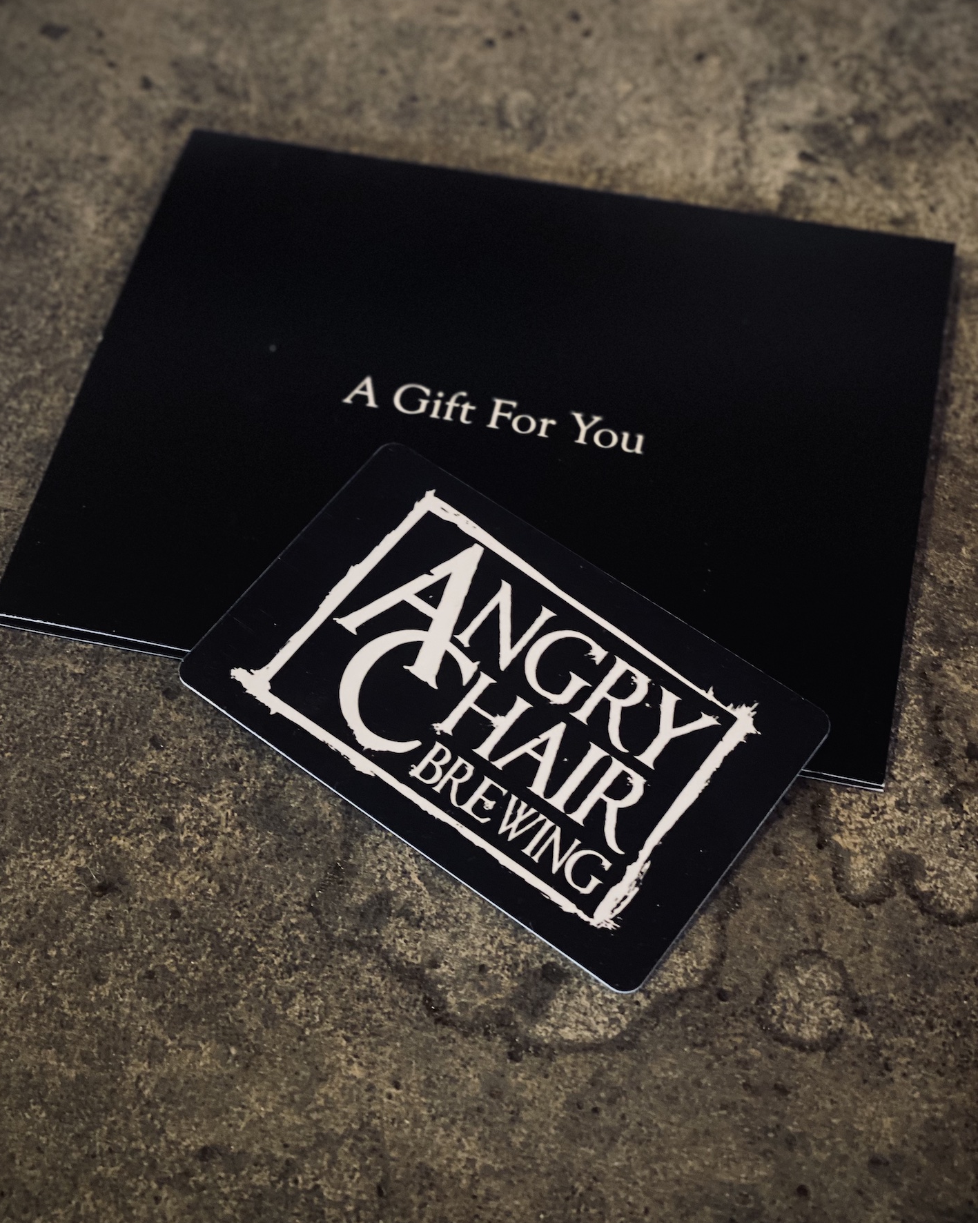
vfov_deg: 34.1
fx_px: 1990
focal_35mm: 55
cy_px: 580
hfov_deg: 27.6
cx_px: 482
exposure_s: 1/15
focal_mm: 6
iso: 400
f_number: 2
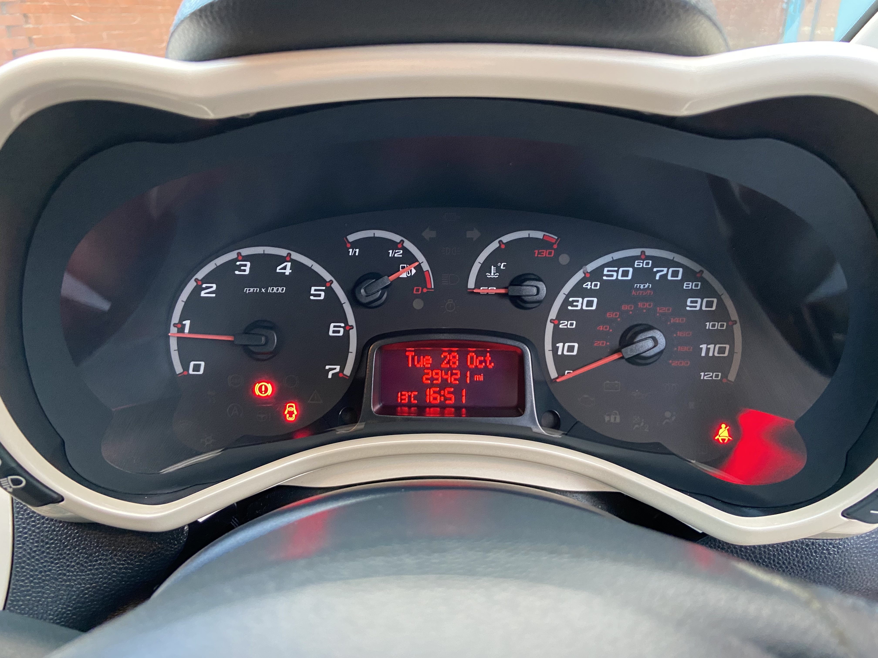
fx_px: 659
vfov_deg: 53.1
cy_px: 329
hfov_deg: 67.3
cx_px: 439
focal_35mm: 26
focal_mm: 4.25
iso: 500
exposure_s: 1/60
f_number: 1.8
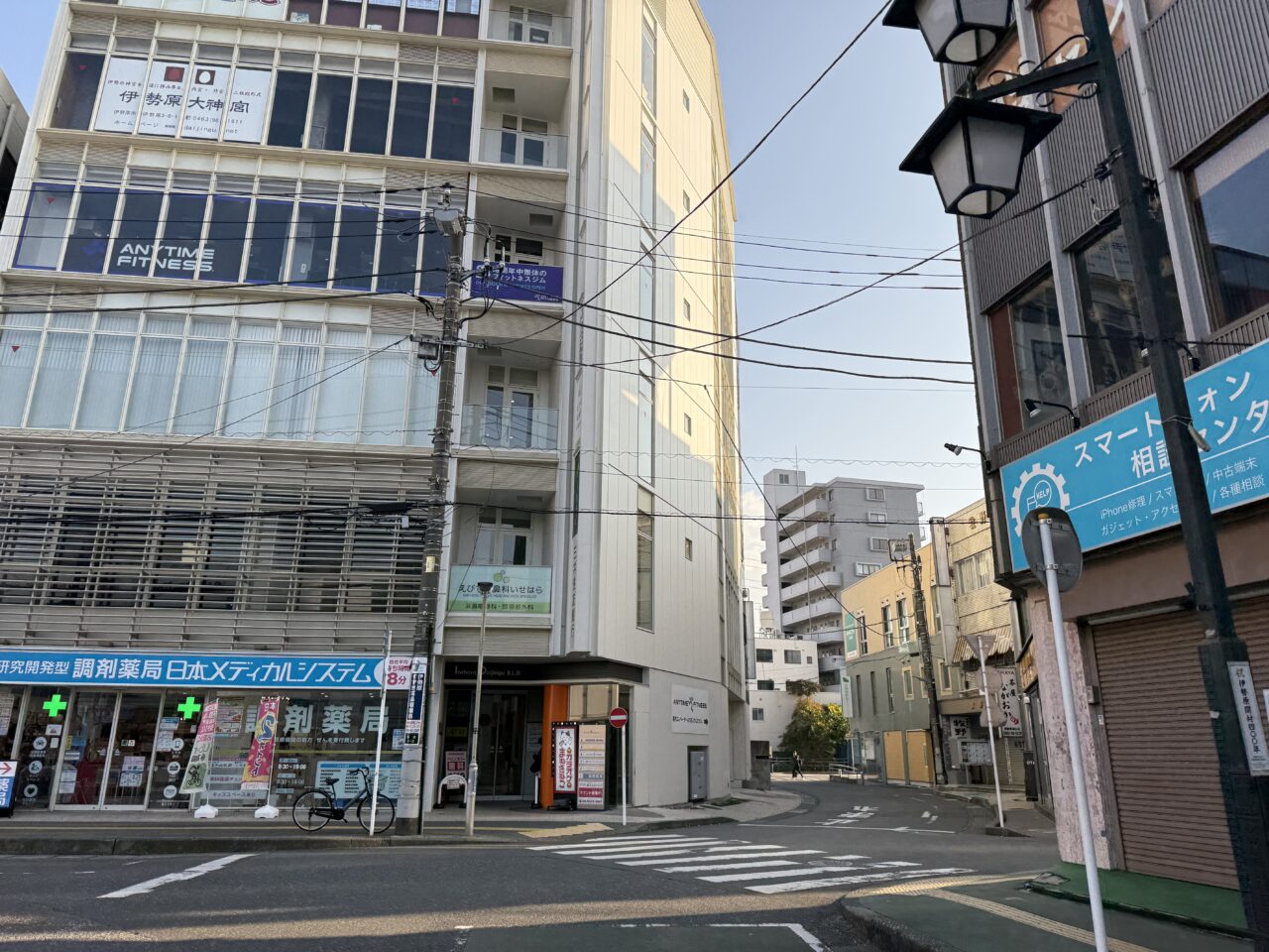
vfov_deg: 56.8
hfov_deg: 71.6
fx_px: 880
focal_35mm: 24
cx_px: 634
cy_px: 476
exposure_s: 1/1901
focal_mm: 6.76
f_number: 1.78
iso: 80
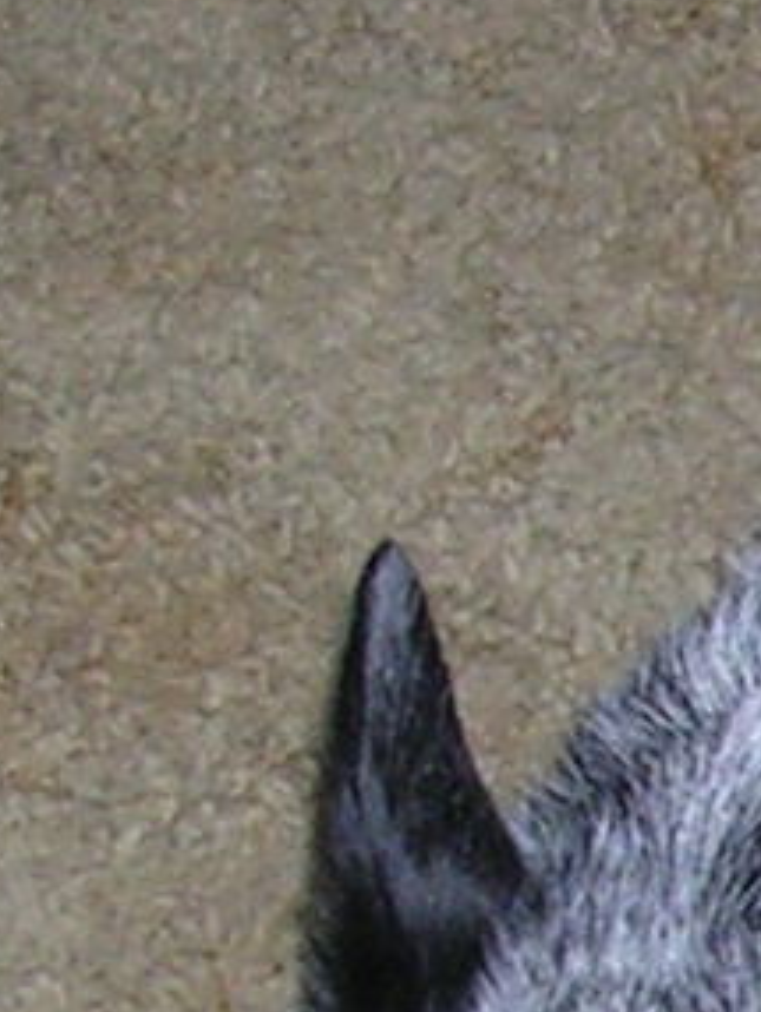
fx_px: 7961
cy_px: 1614
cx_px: 1901
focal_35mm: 272
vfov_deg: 7.1
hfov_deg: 5.3
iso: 50
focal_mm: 5.8
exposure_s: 1/60.1
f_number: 2.8
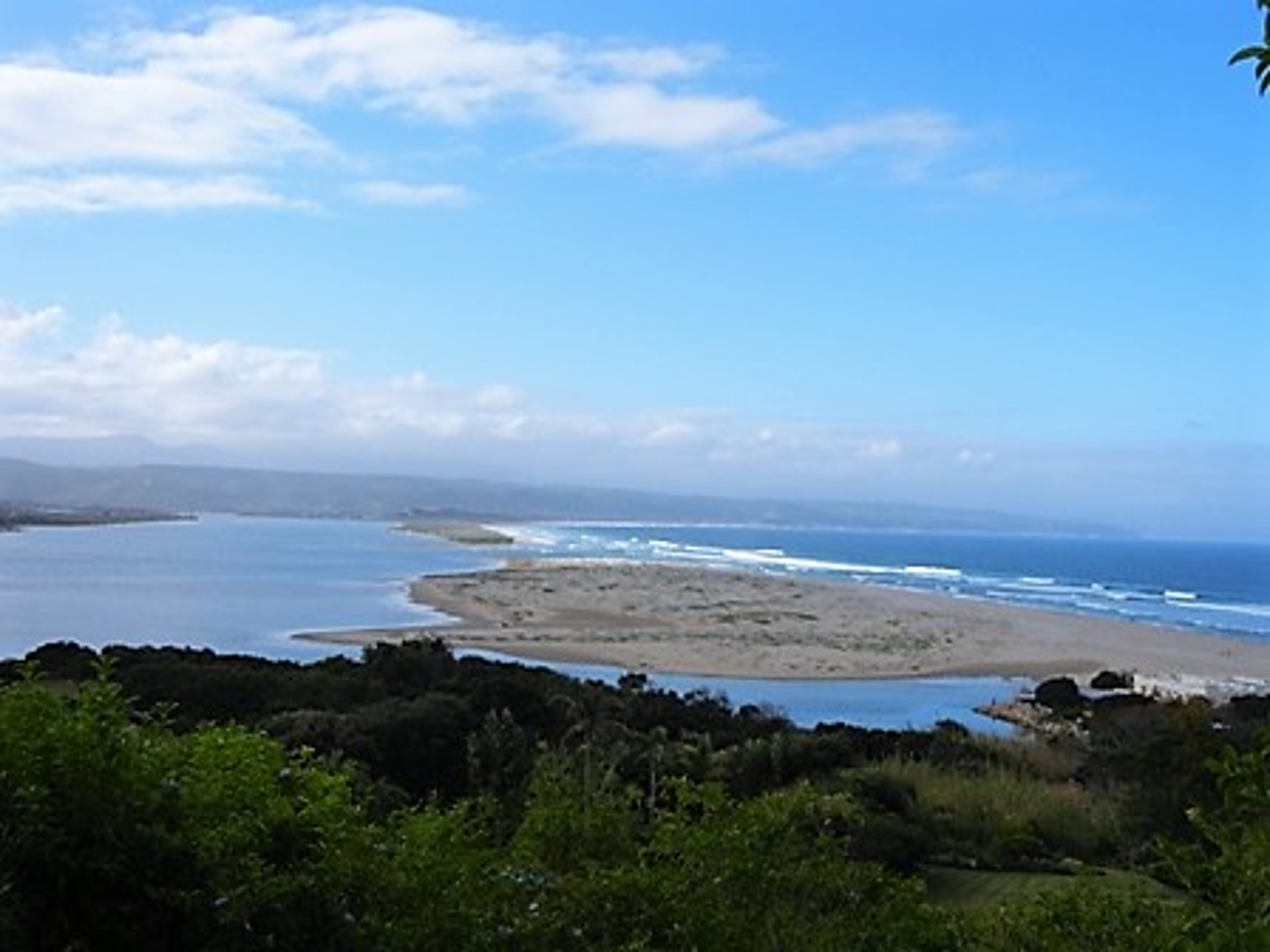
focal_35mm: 39
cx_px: 635
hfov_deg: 47.9
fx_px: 1431
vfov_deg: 36.8
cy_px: 476
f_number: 7.4
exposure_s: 1/404
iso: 160
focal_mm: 7.1
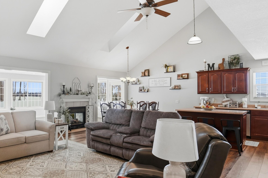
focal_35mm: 23
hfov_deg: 73.7
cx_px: 88
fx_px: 171
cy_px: 94
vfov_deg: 55.1
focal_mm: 10
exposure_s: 1/400
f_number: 4
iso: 100
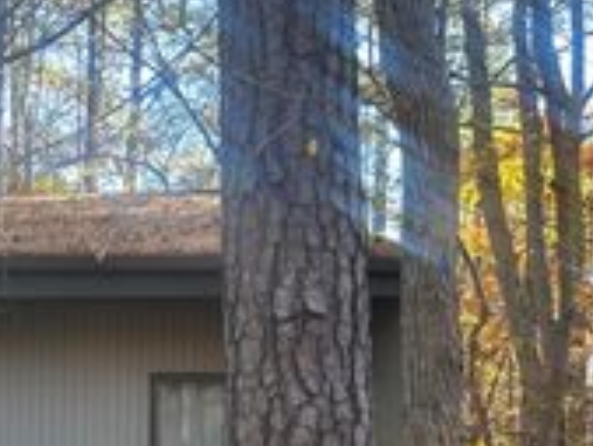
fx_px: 1217
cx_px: -154
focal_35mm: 71
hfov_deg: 24.3
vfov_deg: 19.6
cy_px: 522
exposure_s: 1/164
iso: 64
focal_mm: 6.86
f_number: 1.78
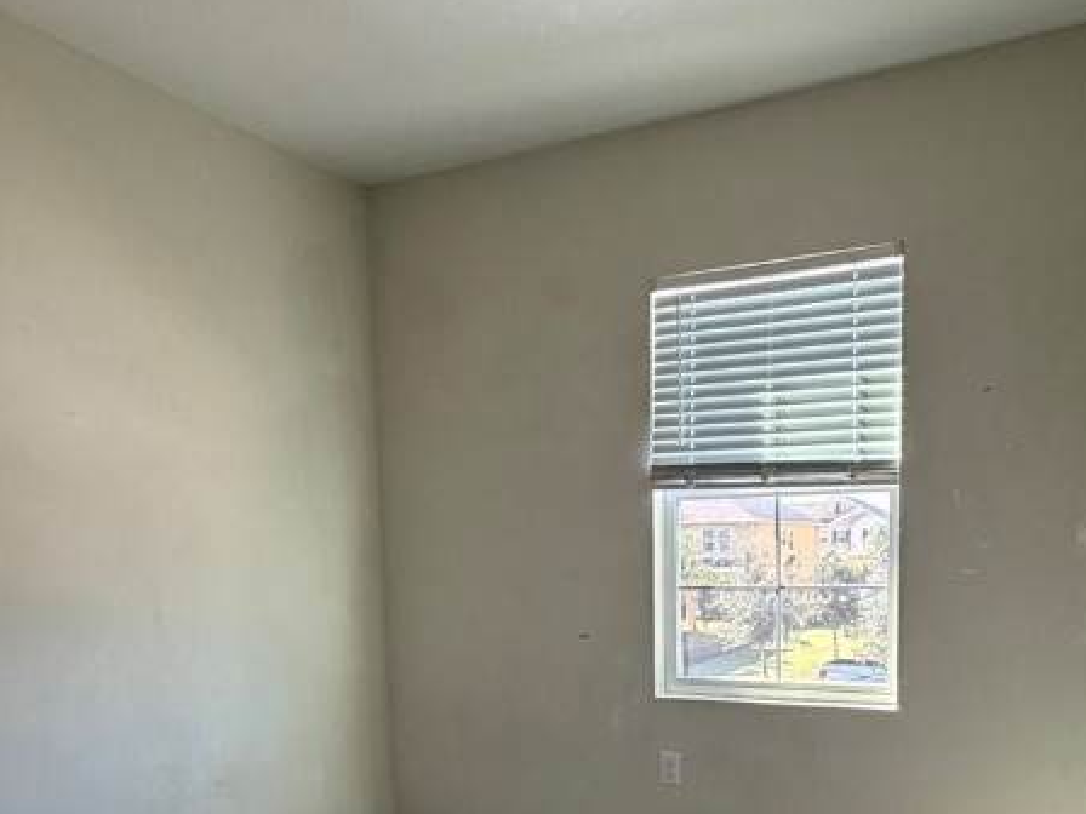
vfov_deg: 41.7
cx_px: 657
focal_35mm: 32
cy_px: 683
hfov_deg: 56.3
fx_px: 1004
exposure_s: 1/120
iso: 320
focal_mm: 2.22
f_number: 2.2
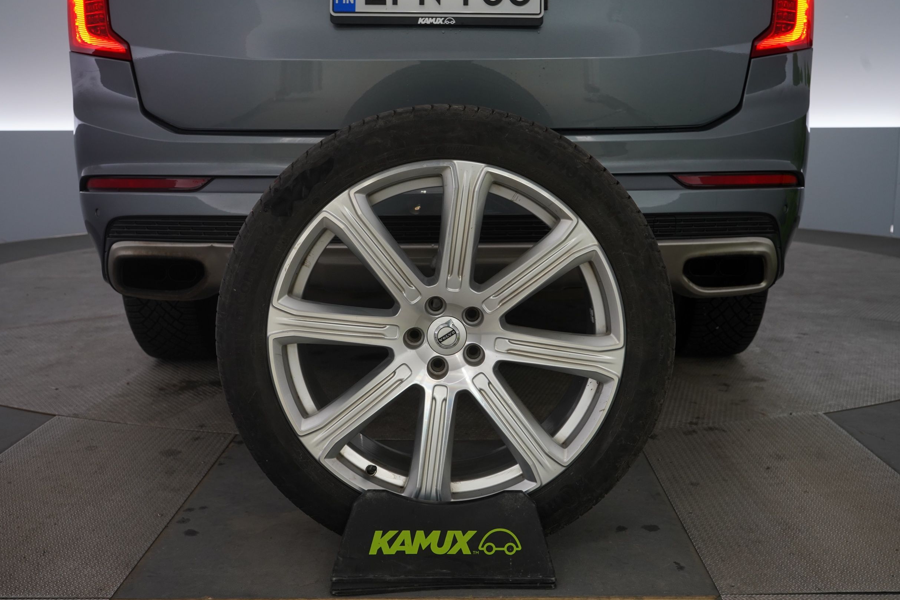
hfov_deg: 53.1
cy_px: 299
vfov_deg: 36.9
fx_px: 900
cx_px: 457
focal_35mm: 36
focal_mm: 35
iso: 1000
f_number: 7.1
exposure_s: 1/30
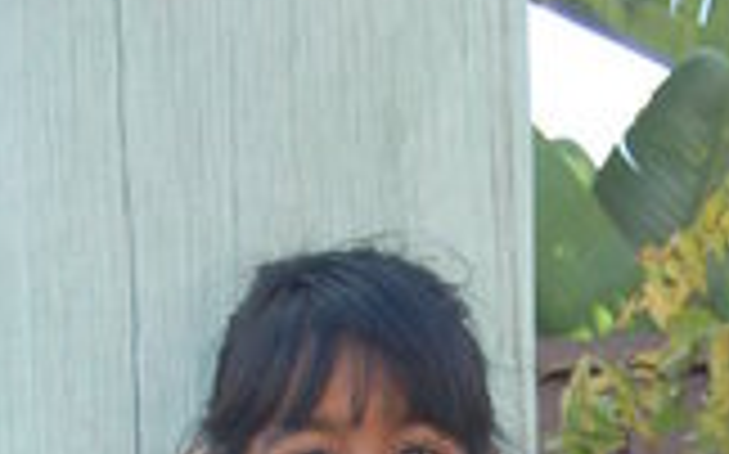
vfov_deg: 6.2
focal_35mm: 193
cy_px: 1366
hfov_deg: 10.9
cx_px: 297
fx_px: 3832
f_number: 5.6
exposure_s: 1/125
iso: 200
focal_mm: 32
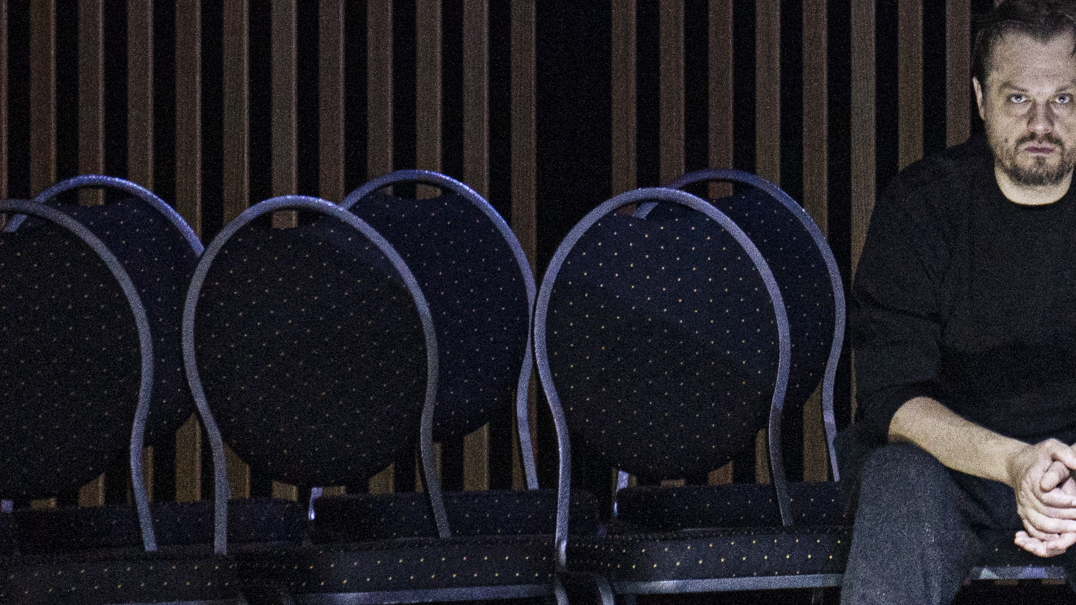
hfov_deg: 7.2
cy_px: 588
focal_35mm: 295
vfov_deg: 4.1
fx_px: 8417
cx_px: 1383
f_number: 3.2
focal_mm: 70
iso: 3200
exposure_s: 1/80
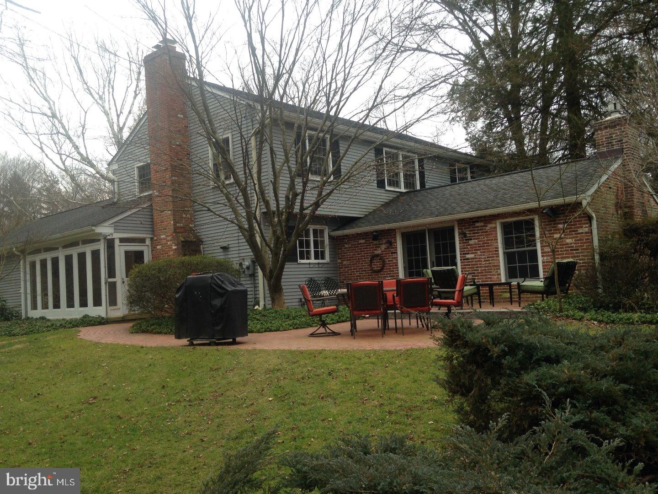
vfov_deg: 42.9
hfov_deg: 55.4
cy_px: 247
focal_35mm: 33
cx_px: 329
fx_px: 627
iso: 50
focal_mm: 4.12
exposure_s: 1/266
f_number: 2.4
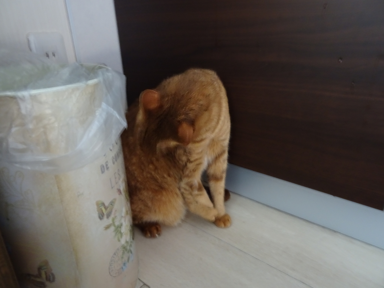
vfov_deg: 56.8
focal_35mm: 24
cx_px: 192
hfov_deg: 71.6
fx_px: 266
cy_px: 144
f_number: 3.5
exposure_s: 1/4
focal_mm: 4.1
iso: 800
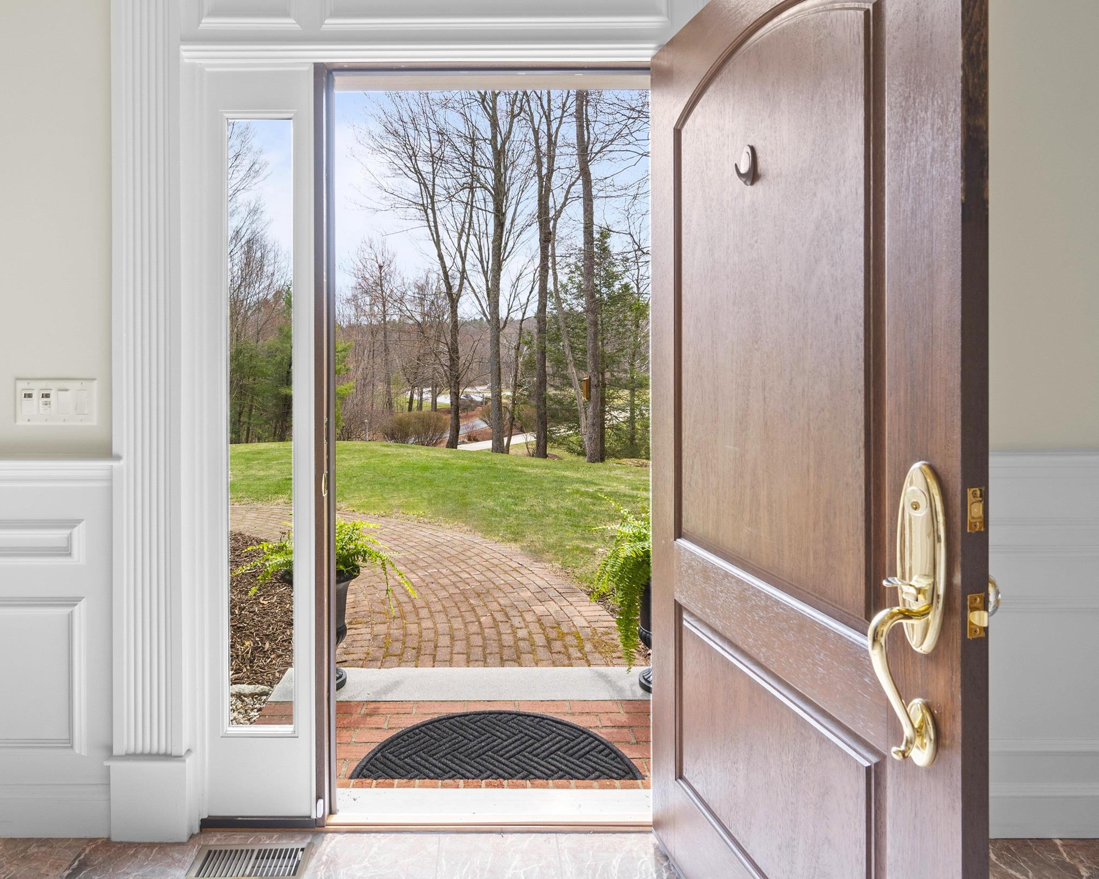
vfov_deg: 65.0
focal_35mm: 21
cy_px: 362
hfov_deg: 77.3
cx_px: 484
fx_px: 683
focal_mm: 15
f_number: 7.1
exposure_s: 1/10
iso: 250
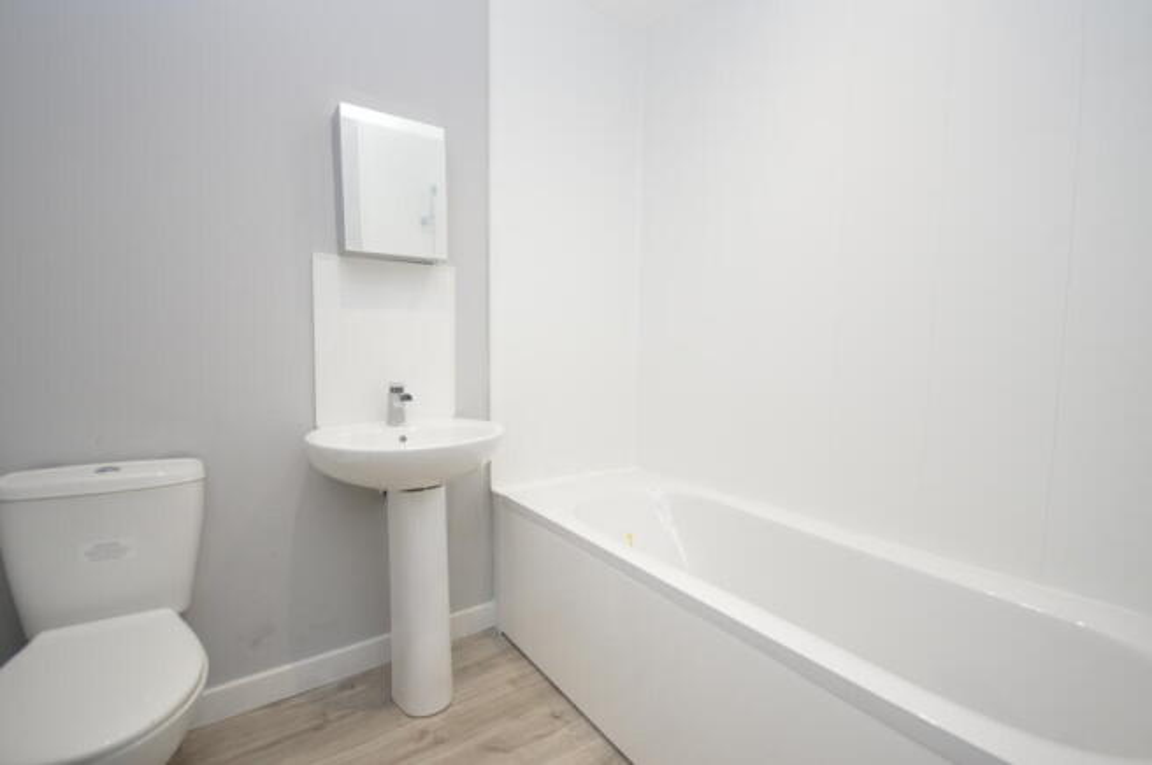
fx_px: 480
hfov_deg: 100.4
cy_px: 382
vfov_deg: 77.2
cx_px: 576
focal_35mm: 15
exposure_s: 1/60
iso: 500
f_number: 4
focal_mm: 10
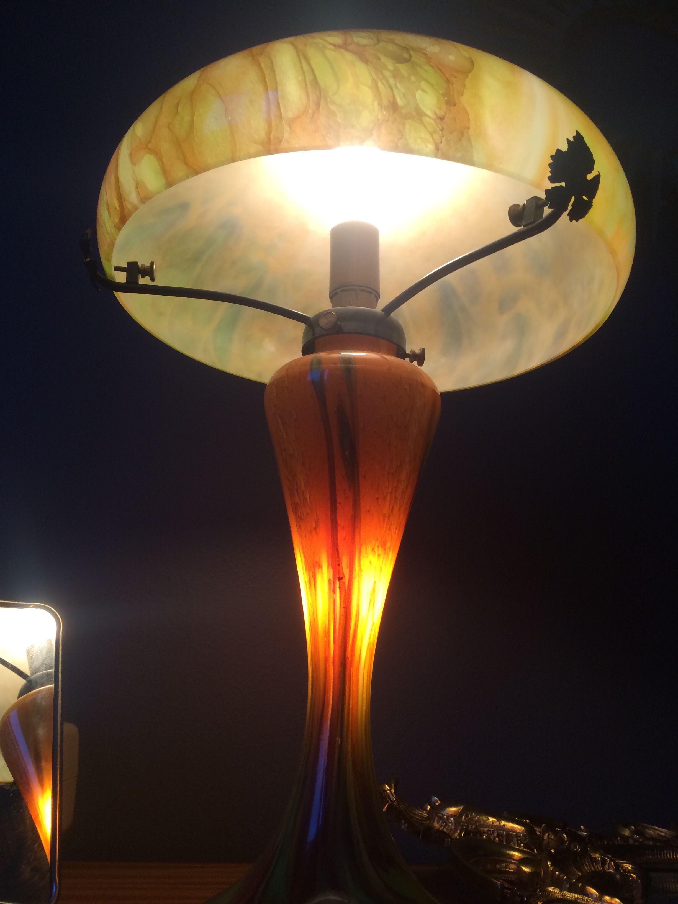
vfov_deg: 61.7
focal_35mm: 29
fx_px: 757
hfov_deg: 48.2
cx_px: 339
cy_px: 452
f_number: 2.2
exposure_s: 1/33
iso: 50
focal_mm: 4.15
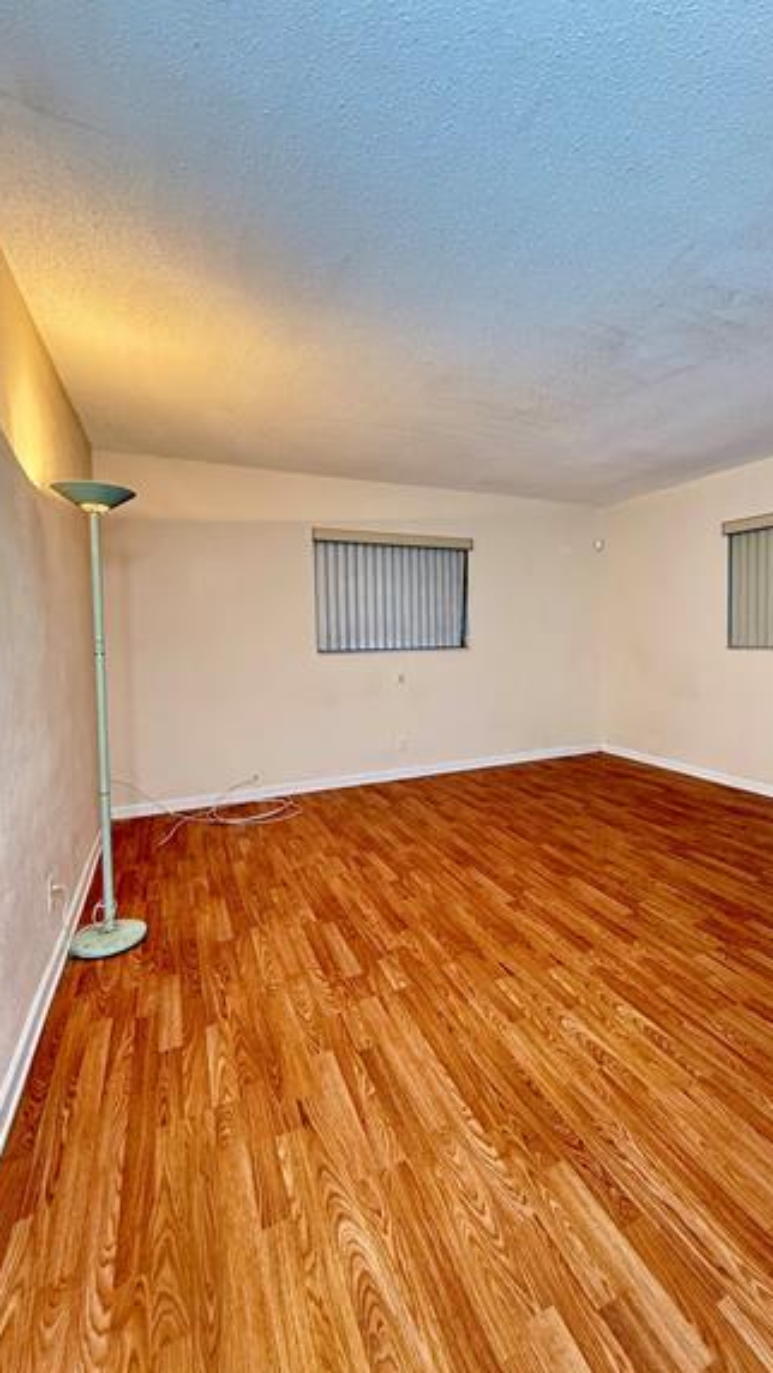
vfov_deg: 99.3
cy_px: 662
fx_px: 583
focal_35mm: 16
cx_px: 478
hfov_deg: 66.2
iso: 400
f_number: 2.2
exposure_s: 1/60
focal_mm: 2.22
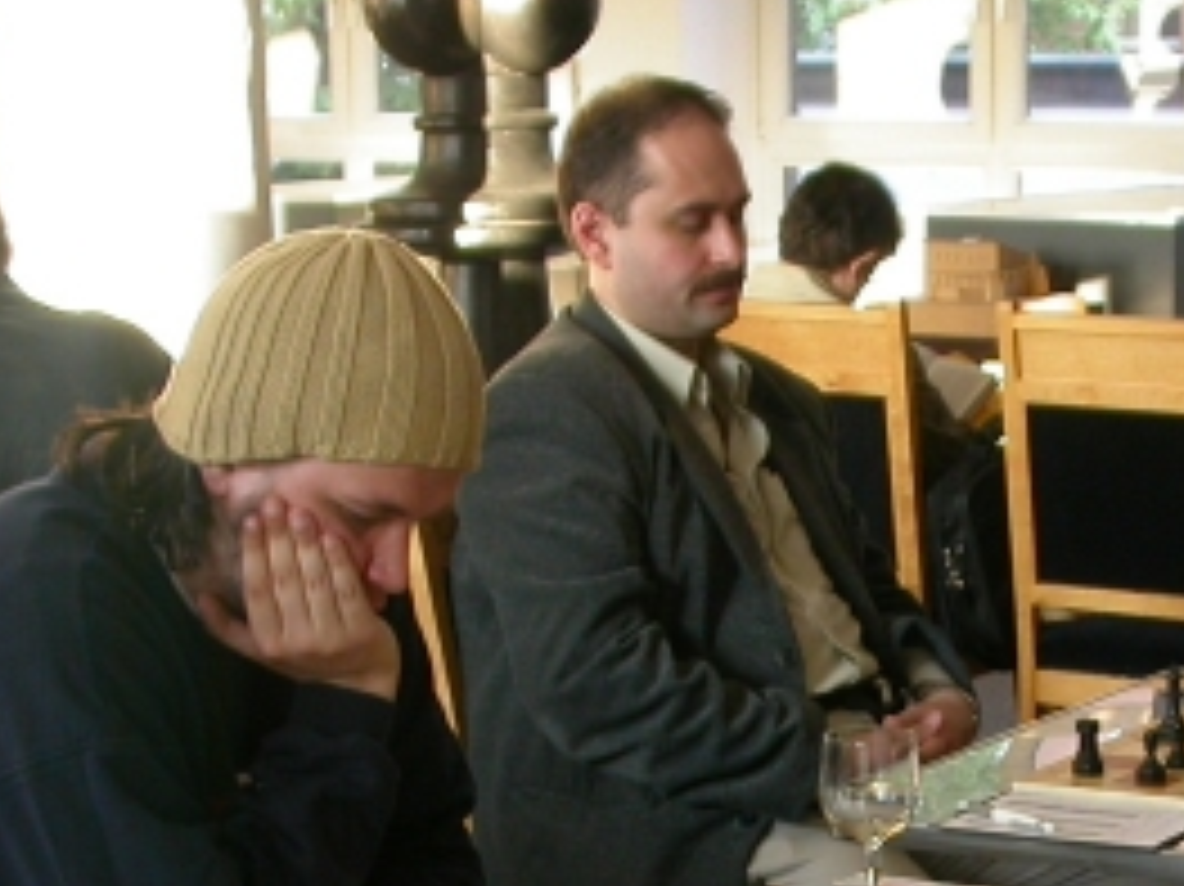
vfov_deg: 15.2
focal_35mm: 95
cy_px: 958
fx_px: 3248
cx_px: 1022
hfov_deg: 20.3
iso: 100
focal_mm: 8.2
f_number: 2.6
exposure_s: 1/20.5
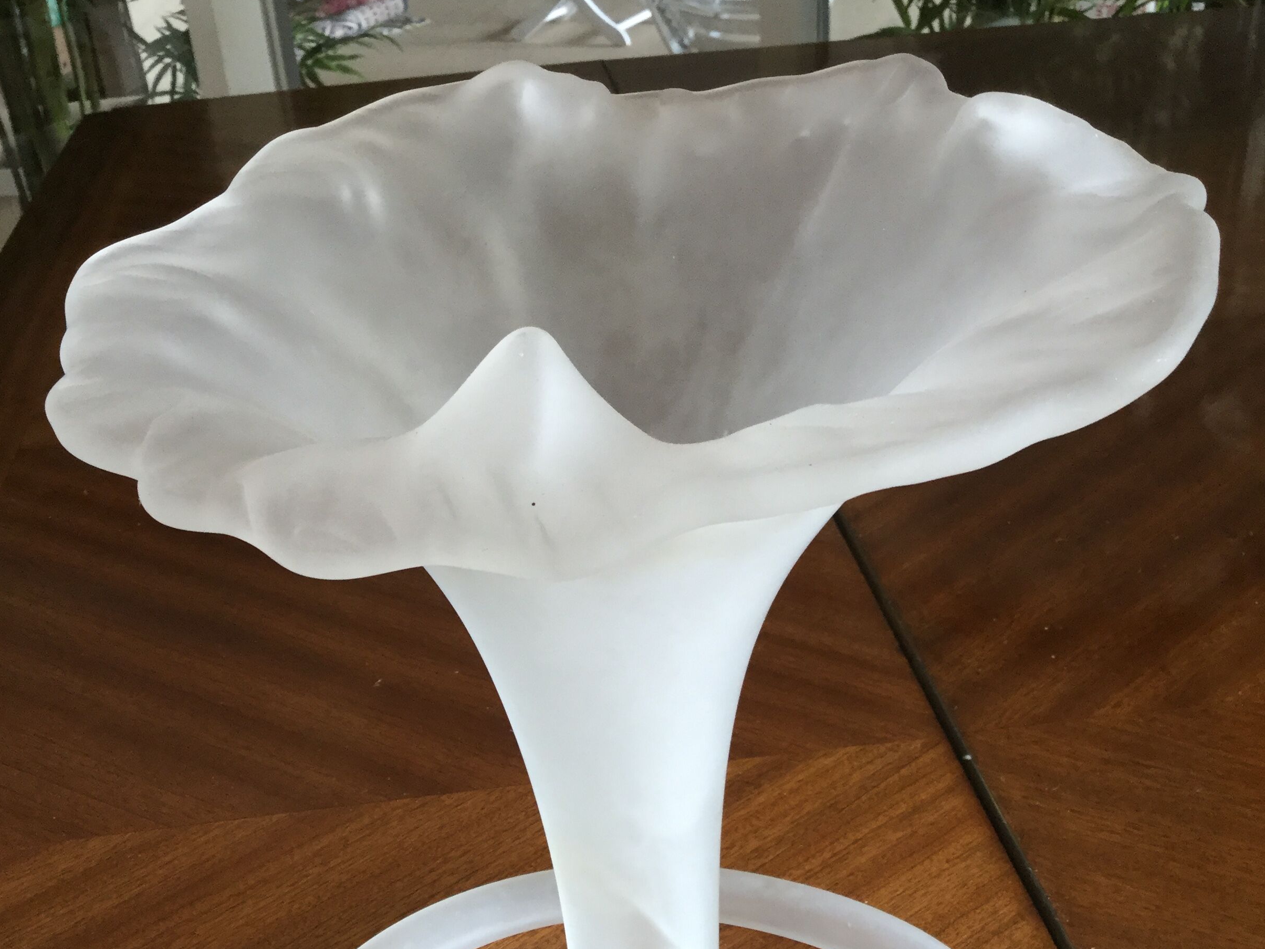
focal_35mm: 42
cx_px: 633
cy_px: 718
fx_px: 1535
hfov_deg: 44.8
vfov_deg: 33.6
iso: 80
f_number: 2.4
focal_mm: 3.3
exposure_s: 1/33
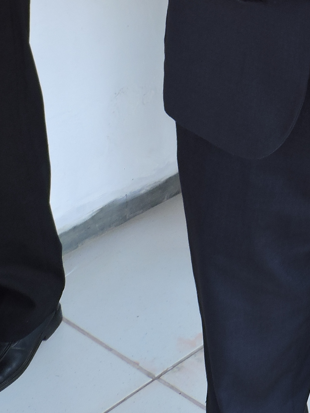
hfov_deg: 13.7
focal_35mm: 102
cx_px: 449
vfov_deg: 17.4
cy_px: -200
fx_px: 1218
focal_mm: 5.9
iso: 100
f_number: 3.2
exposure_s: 1/60
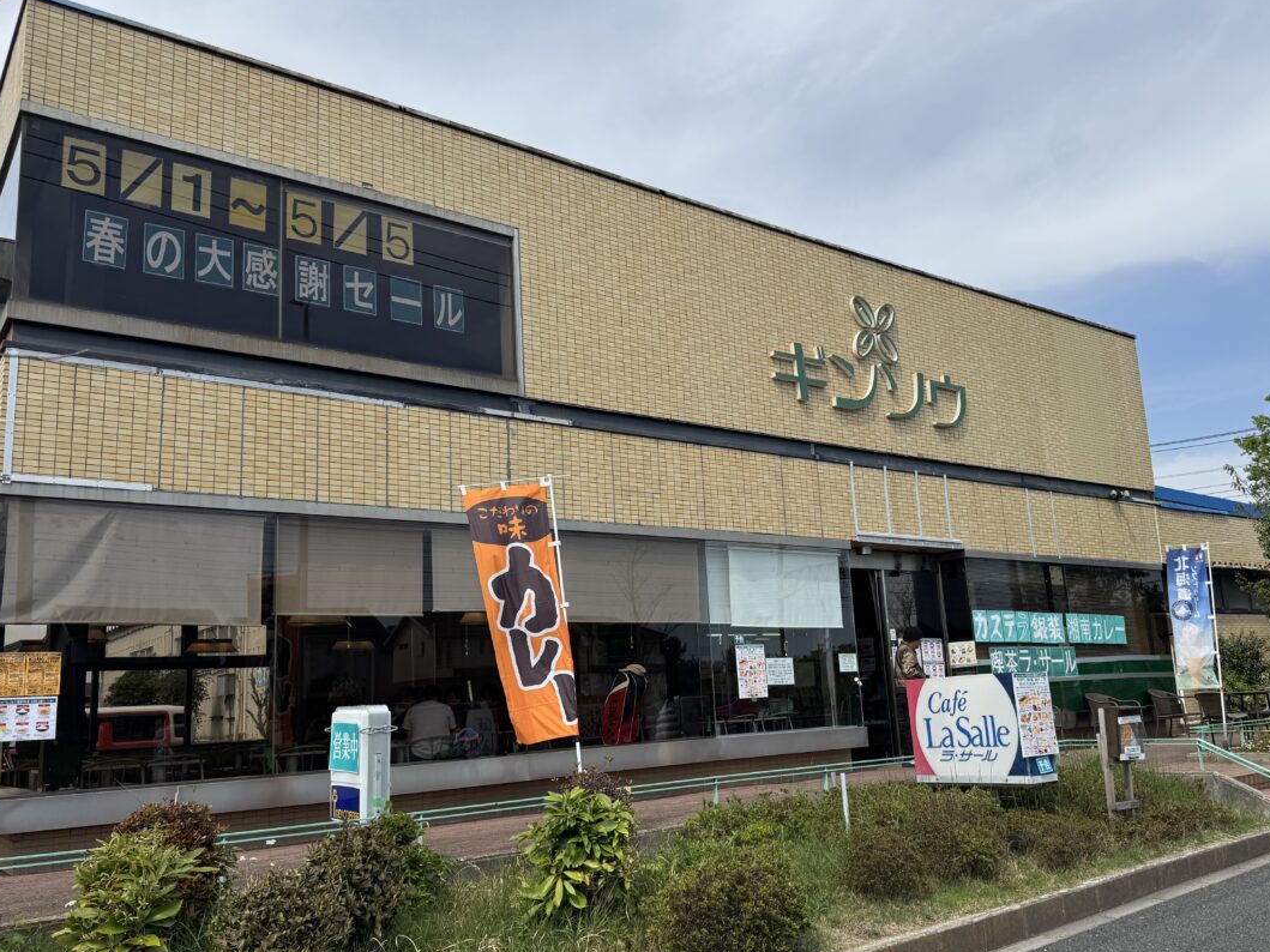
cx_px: 692
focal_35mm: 29
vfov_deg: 48.2
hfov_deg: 61.6
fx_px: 1064
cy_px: 504
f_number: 1.78
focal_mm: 6.76
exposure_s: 1/4950
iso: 80
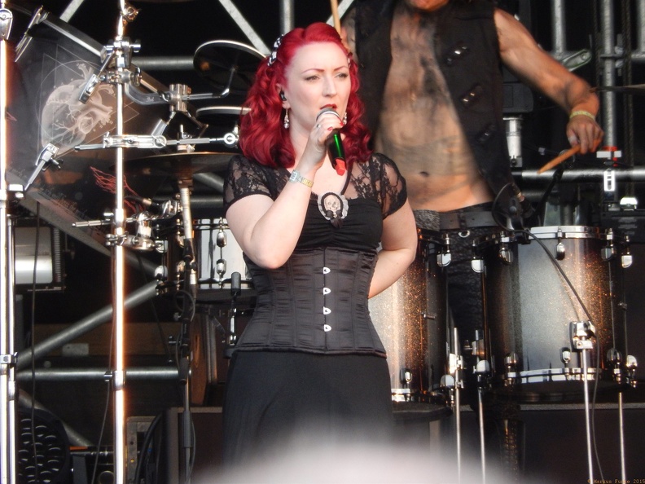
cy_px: 242
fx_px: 10248
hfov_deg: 3.6
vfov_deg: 2.7
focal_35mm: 550
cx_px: 322
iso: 500
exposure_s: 1/60
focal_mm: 99
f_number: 6.3
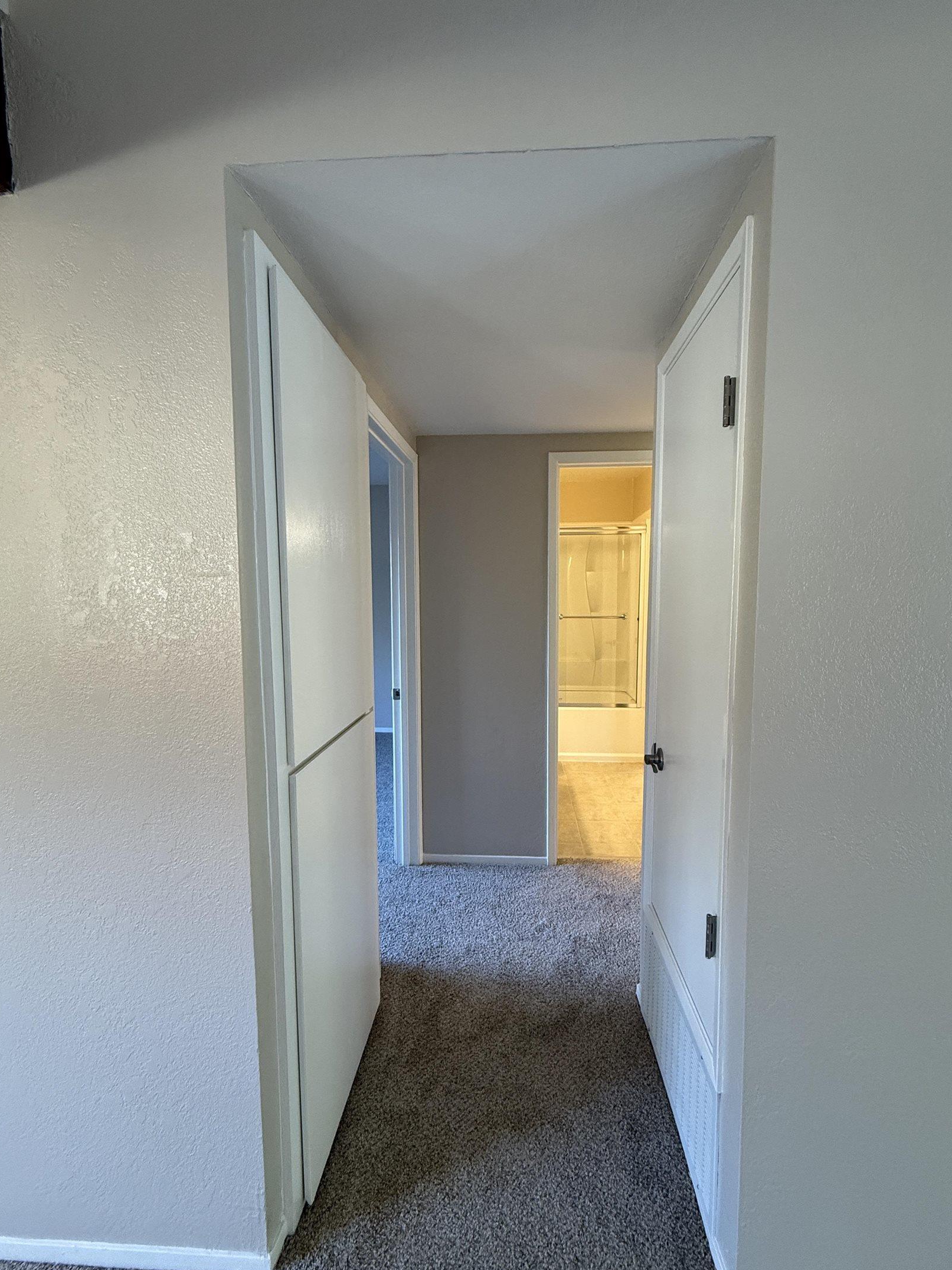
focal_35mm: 15
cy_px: 640
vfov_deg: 98.2
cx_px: 483
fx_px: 550
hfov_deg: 81.8
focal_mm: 2.22
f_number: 2.2
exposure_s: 1/60
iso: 200
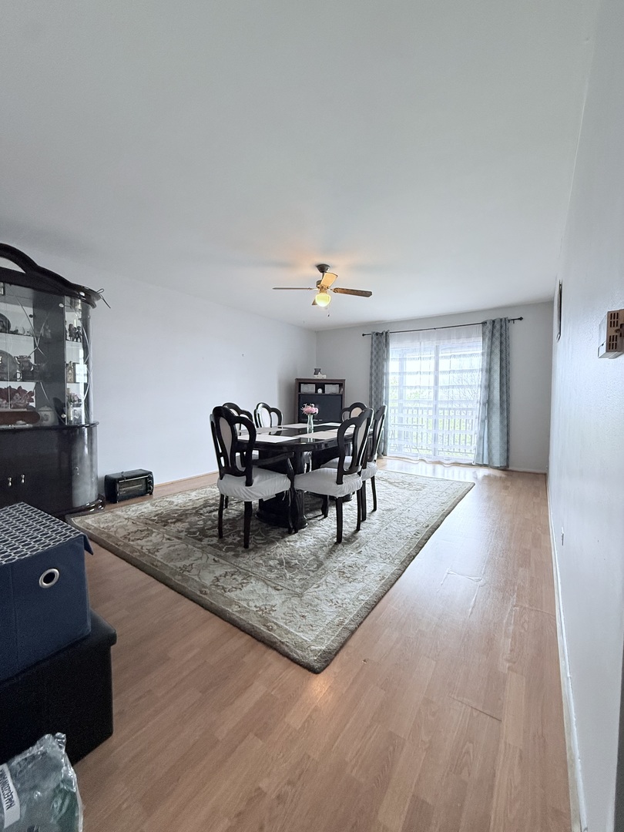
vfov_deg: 102.1
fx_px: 336
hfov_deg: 85.7
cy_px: 416
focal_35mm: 14
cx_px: 312
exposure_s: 1/120
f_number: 2.2
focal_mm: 2.22
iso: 320
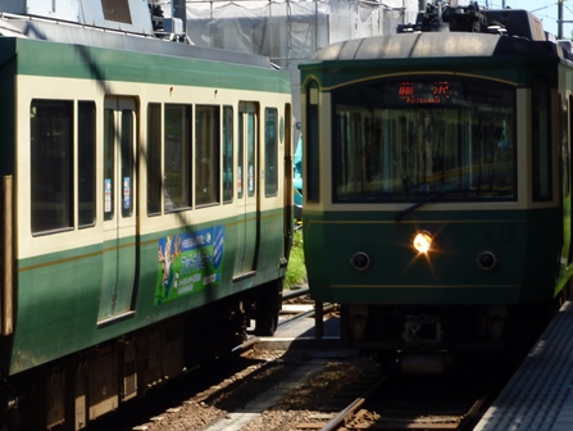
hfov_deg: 12.9
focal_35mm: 152
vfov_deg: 9.8
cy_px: 216
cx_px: 87
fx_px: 2518
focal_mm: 15.2
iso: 80
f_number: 5.7
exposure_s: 1/160
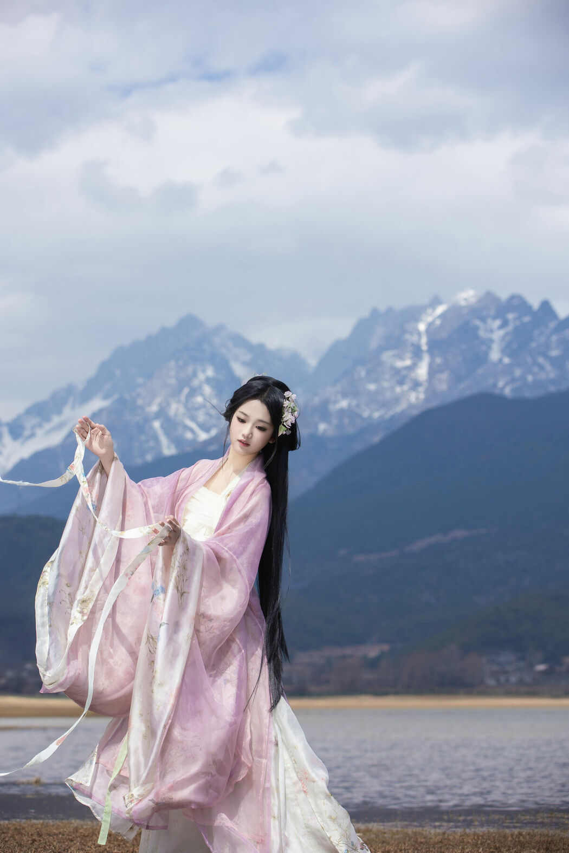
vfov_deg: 22.6
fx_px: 2134
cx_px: 284
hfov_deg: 15.2
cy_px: 426
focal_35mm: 90
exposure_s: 1/640
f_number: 5
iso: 100
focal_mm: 90
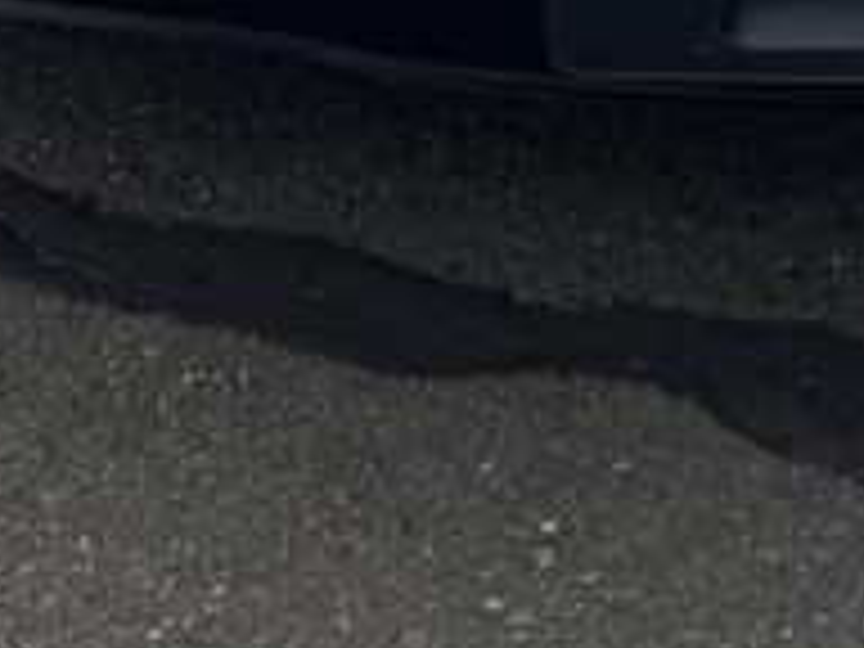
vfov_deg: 10.0
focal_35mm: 128
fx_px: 3195
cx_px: 1008
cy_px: -940
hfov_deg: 14.9
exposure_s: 1/1112
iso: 80
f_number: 1.78
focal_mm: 6.76
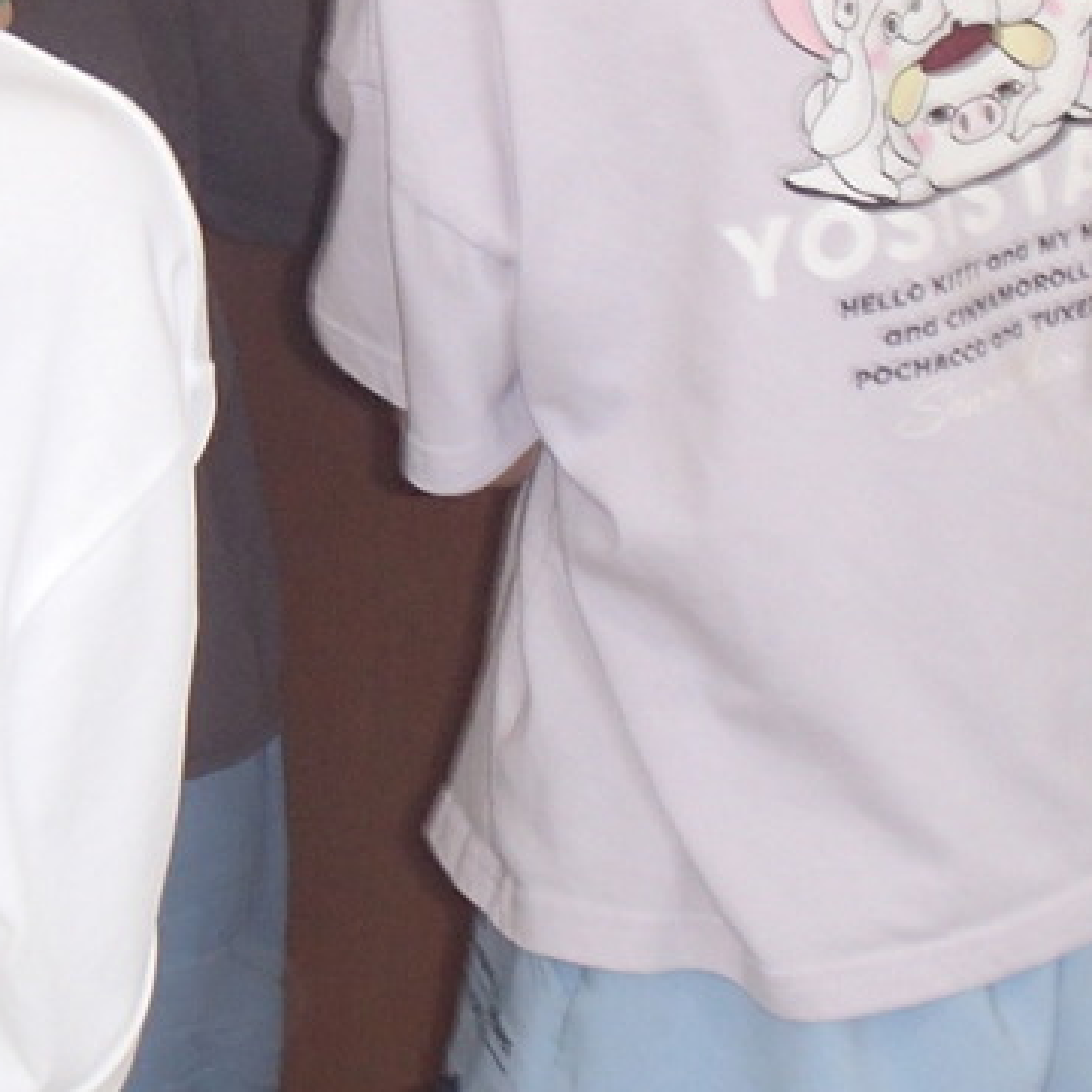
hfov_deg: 12.1
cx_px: 239
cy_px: 133
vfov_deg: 12.1
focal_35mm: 144
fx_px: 5139
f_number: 4.9
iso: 250
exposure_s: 1/50
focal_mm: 8.8
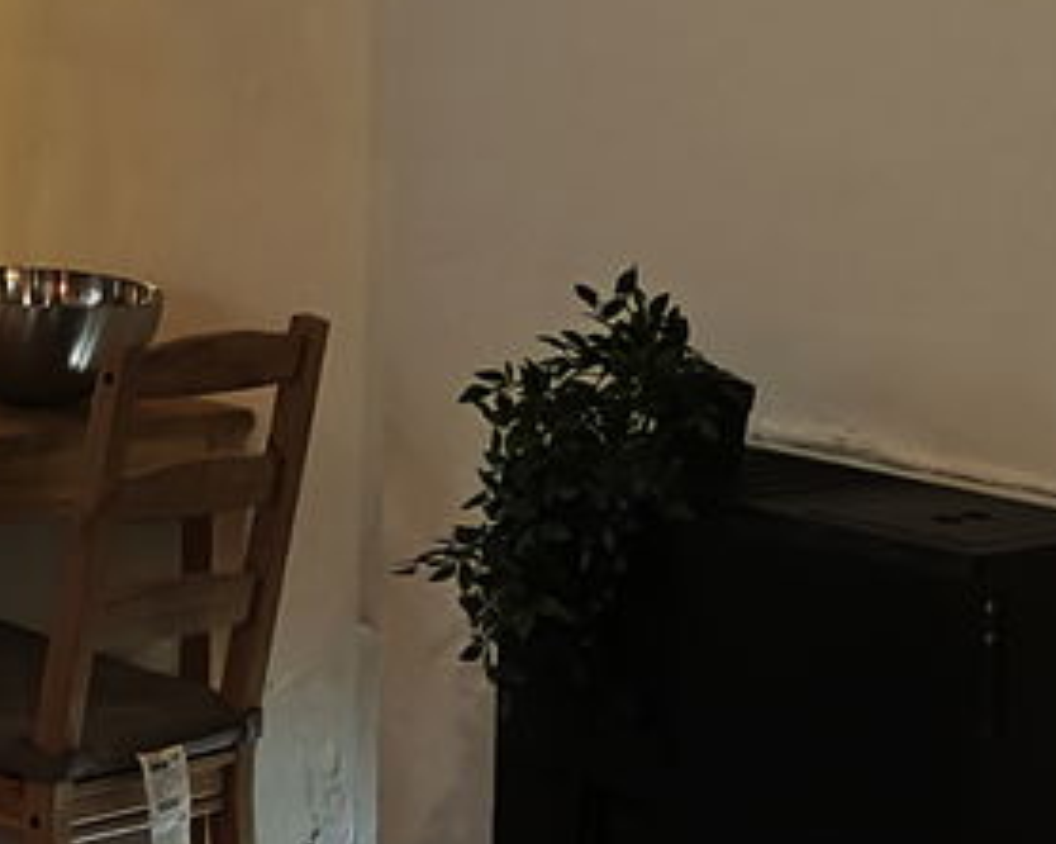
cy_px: -386
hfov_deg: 12.5
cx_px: -1075
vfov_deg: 11.0
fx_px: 4216
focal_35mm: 135
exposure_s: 1/50
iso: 703
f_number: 1.8
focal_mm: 4.68
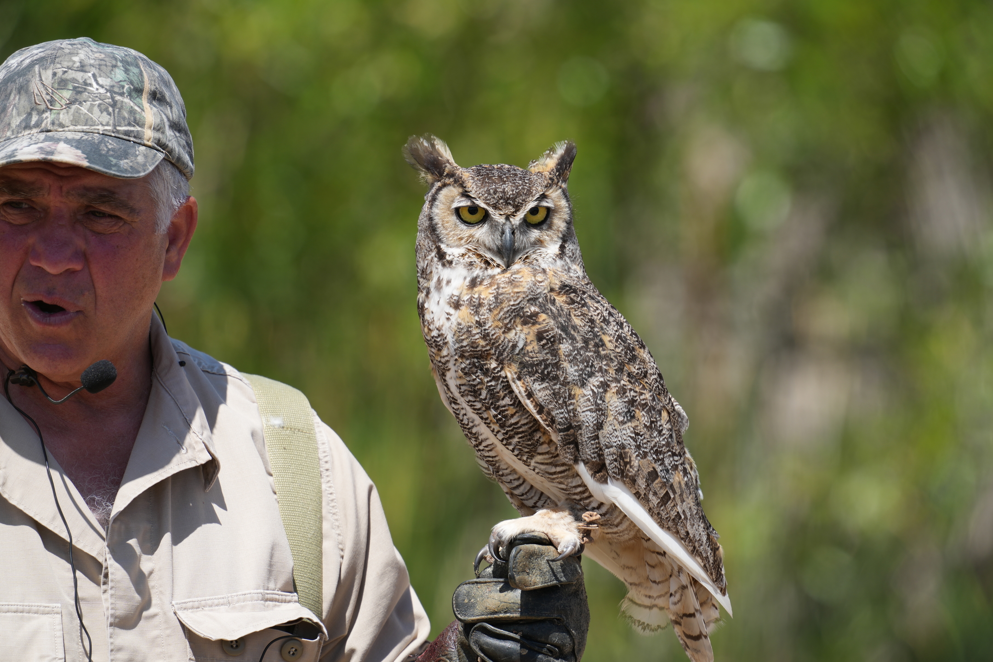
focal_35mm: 600
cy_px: 331
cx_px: 496
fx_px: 16549
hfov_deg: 3.4
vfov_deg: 2.3
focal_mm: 600
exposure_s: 1/250
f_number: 6.3
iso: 100
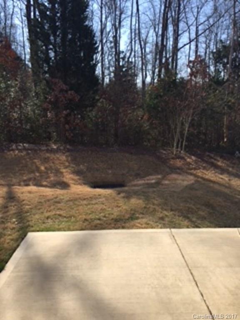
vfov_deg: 61.7
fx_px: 268
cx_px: 120
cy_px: 160
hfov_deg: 48.2
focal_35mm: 29
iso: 32
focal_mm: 4.15
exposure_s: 1/1276
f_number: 2.2
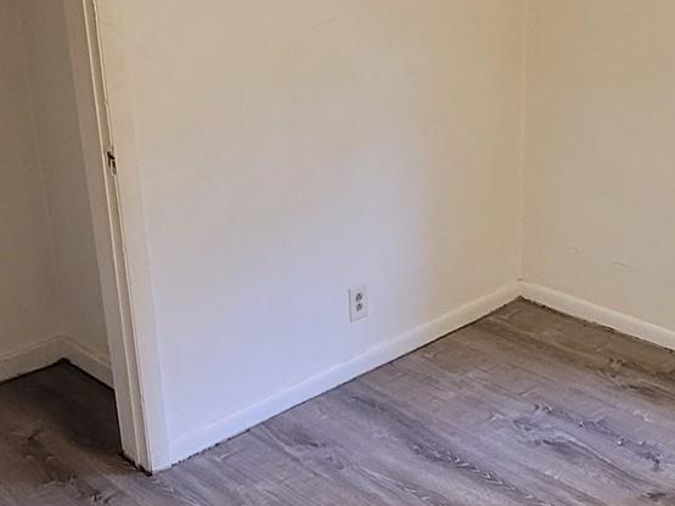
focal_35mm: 48
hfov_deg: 38.1
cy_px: 207
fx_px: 936
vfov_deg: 30.2
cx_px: 545
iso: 400
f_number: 2.2
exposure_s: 1/60
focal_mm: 2.2
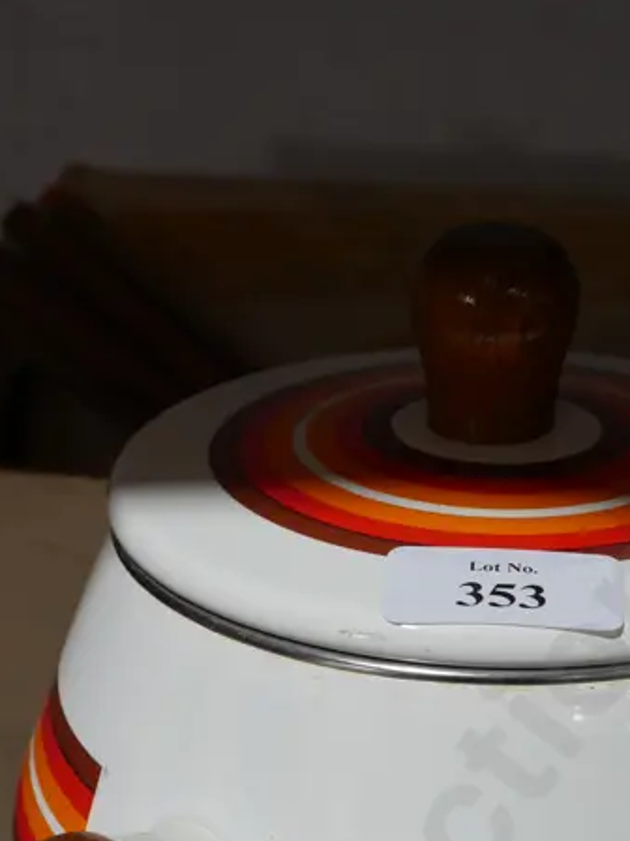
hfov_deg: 15.4
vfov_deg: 19.7
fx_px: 2330
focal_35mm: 96
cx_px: 419
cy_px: 892
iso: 320
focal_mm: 21
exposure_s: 1/60
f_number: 4.6
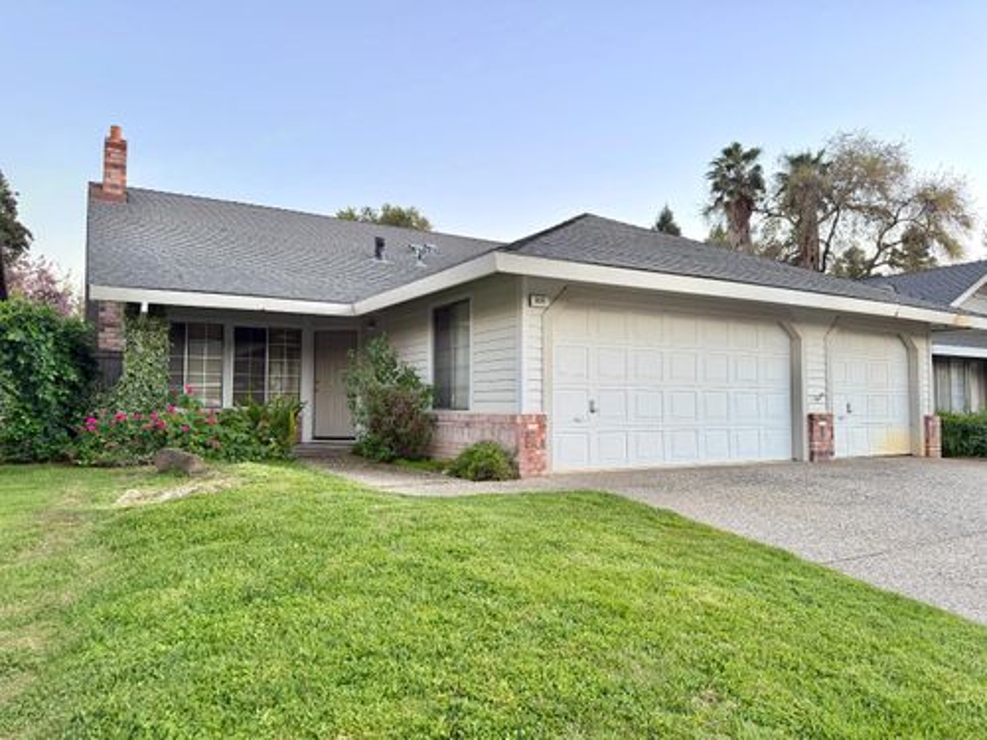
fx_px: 684
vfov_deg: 56.8
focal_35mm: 24
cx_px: 494
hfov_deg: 71.6
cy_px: 370
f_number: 1.78
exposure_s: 1/60
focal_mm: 6.76
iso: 250
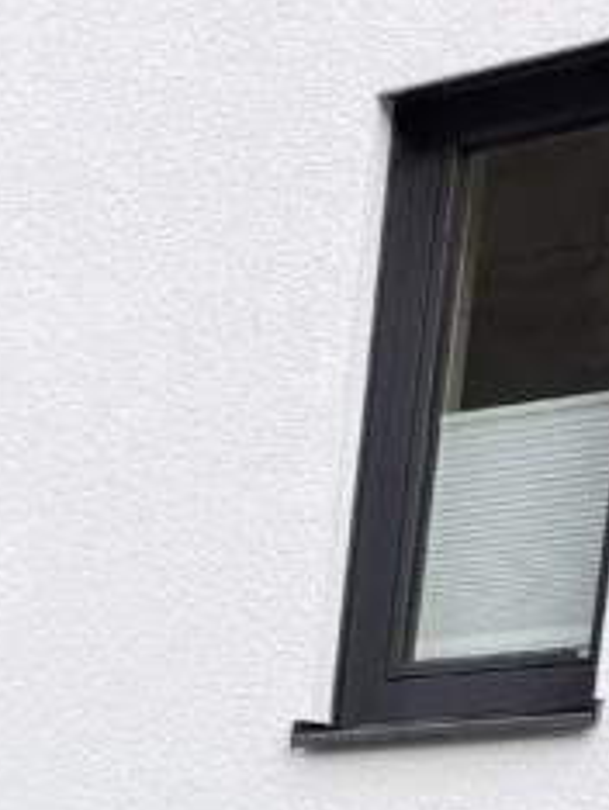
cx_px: -664
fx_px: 2459
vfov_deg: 14.6
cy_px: 1738
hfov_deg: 12.3
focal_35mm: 105
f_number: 1.78
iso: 100
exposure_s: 1/121
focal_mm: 6.76
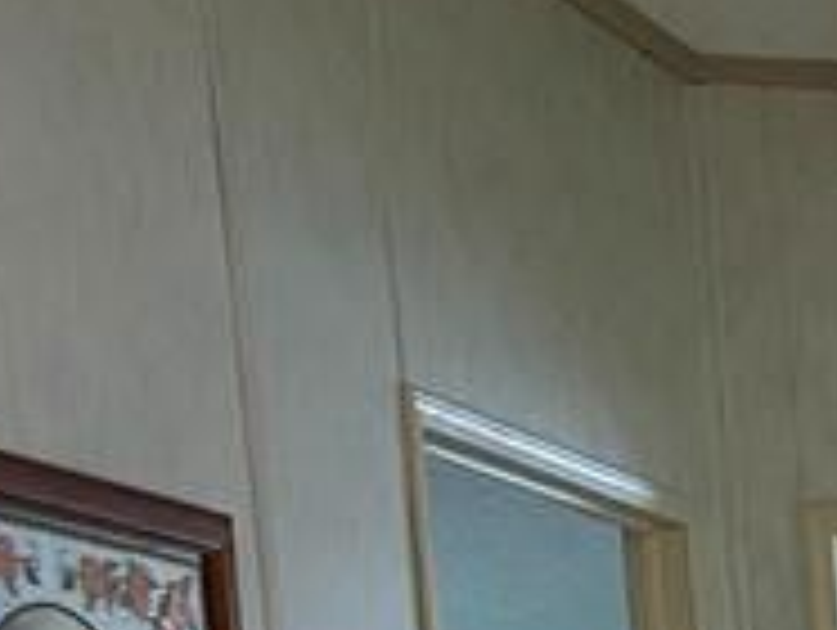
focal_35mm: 143
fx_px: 3462
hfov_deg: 11.9
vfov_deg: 9.6
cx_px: 1804
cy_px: 1346
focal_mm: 4.25
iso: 250
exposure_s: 1/60
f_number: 1.8
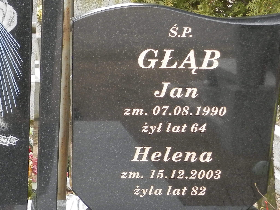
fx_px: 841
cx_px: -14
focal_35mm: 104
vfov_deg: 14.2
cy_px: 150
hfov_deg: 18.3
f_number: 3.6
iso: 160
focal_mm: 8.2
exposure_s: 1/100
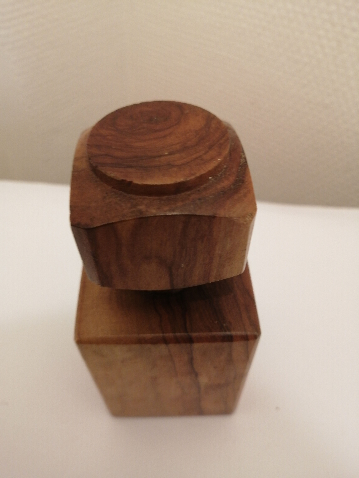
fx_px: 360
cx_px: 180
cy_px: 239
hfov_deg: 53.1
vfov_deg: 67.3
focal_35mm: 26
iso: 320
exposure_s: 1/25
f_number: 1.8
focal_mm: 3.96
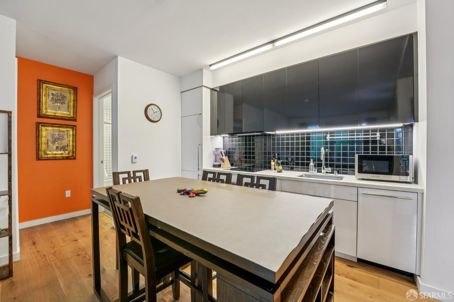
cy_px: 151
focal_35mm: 14
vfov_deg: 81.2
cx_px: 227
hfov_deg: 104.3
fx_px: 176
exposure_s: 1/20
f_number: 8
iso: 640
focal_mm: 14
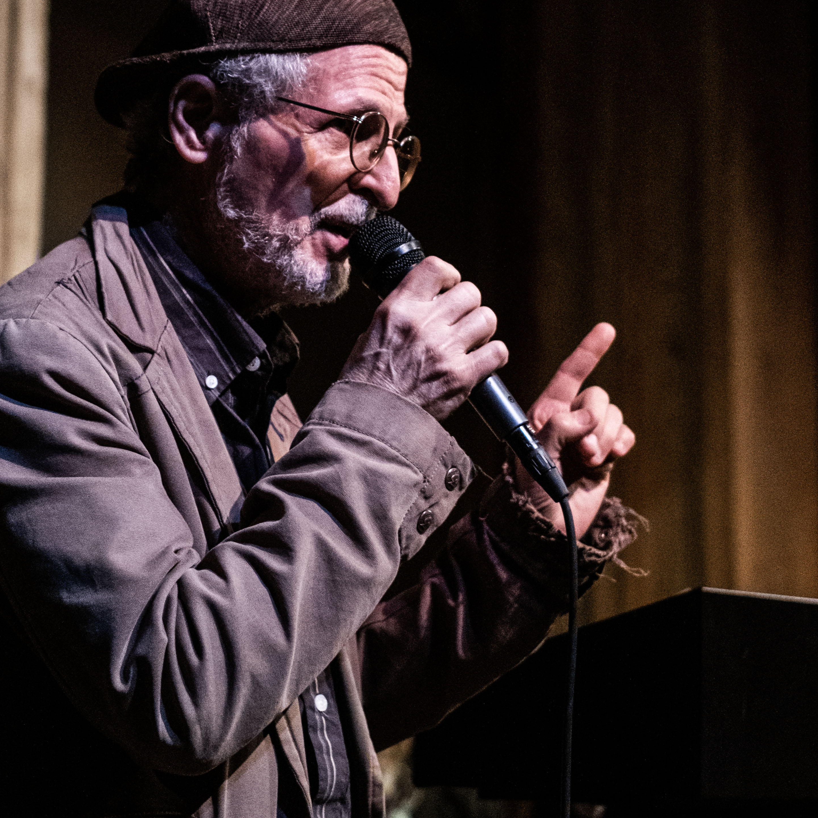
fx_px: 2620
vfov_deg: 17.7
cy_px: 287
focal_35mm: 98
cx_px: 286
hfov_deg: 17.7
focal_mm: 35
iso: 3200
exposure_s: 1/250
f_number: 2.2
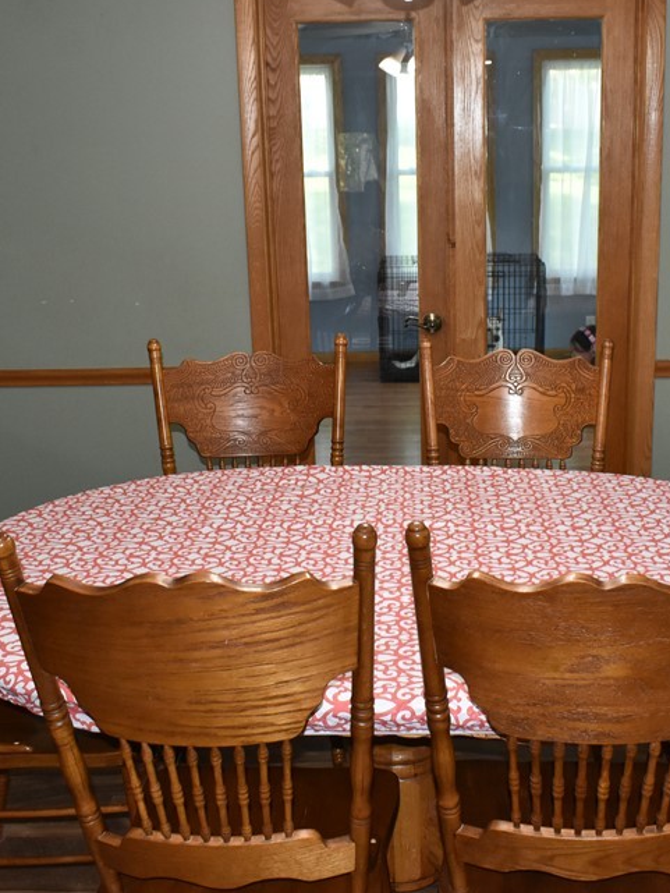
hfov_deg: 32.8
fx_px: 1135
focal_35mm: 44
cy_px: 419
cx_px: 411
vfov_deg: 42.9
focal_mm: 18
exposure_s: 1/60
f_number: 7.1
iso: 1400
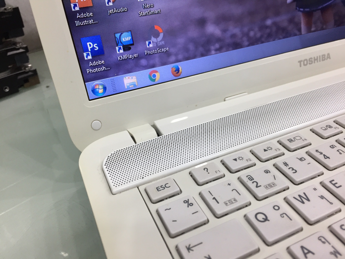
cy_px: 130
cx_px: 172
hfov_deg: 61.7
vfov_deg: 48.2
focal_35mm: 29
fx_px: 289
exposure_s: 1/33
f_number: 2.2
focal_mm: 4.15
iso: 50
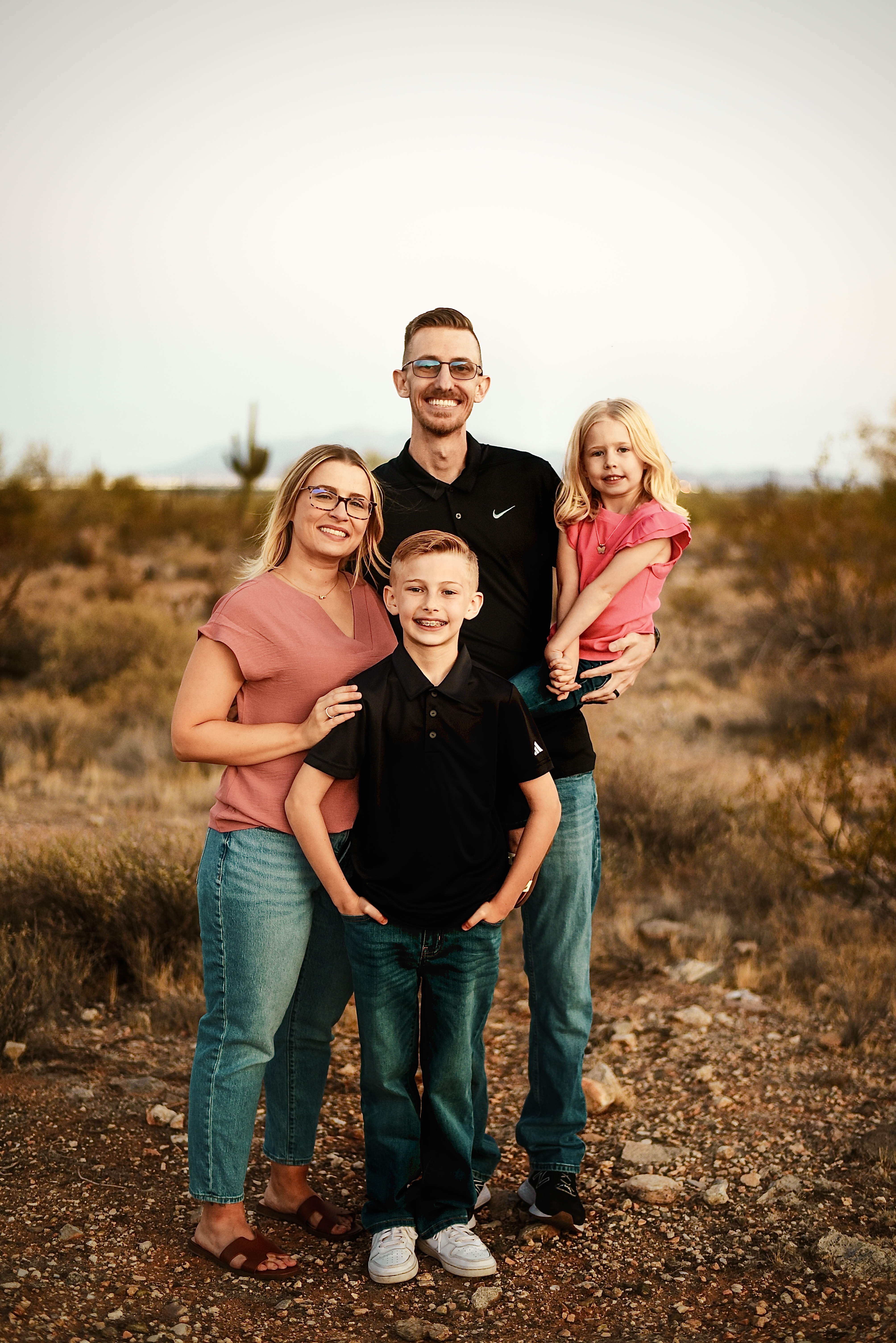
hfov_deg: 27.0
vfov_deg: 39.6
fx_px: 1865
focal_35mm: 50
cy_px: 672
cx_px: 448
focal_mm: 50
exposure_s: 1/320
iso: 1000
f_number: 1.8
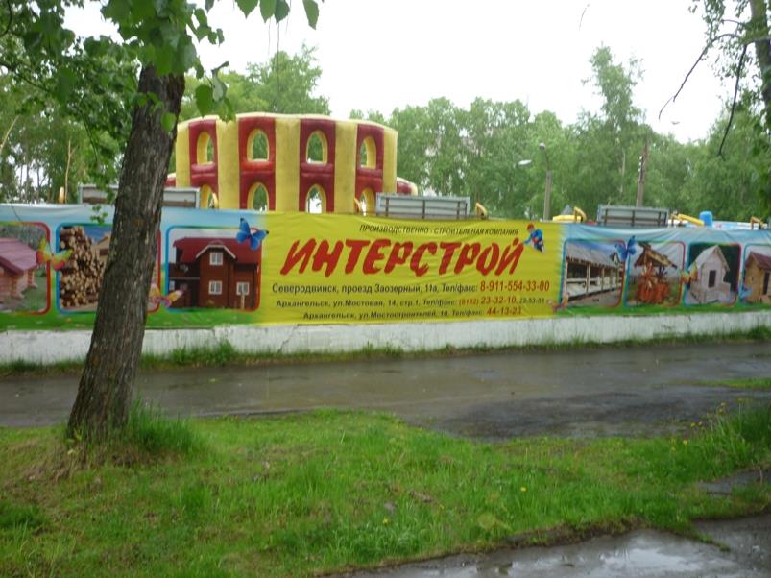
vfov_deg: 42.9
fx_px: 735
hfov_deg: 55.4
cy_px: 289
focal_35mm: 33
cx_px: 386
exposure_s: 1/100
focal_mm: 5.5
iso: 80
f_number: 2.8
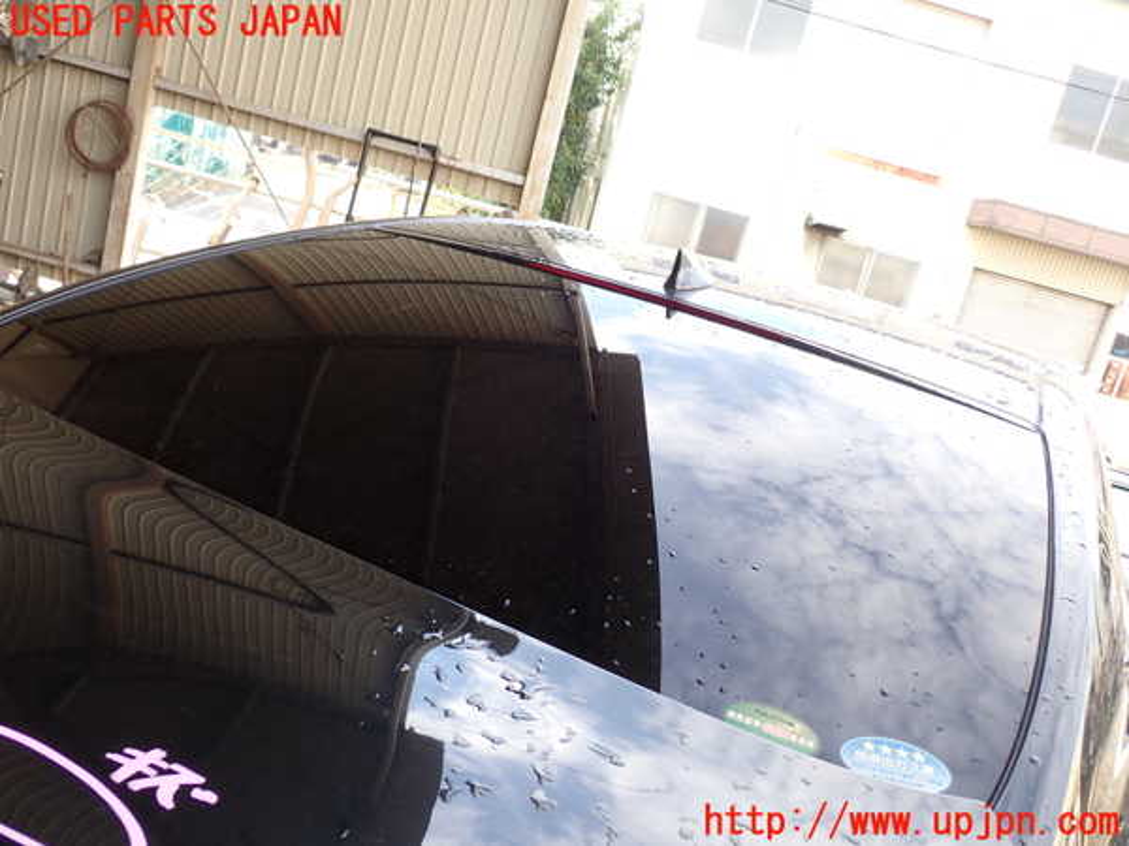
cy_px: 423
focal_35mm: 30
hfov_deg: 60.0
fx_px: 978
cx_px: 564
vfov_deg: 46.8
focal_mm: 5.4
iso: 100
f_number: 3.2
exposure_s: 1/100
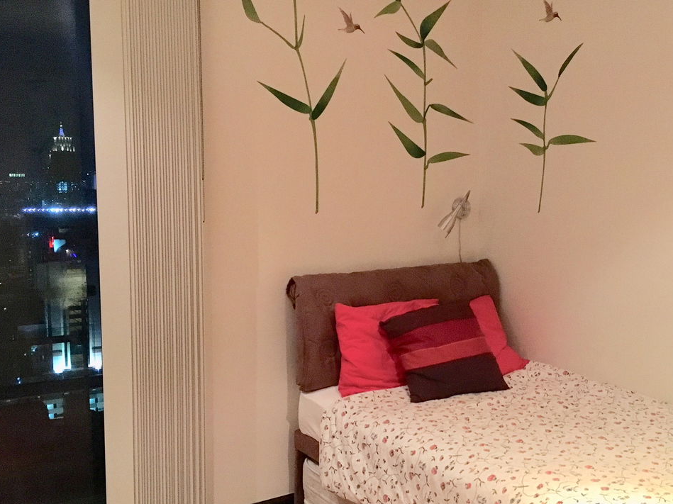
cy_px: 274
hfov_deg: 48.7
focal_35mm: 38
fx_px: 739
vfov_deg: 37.7
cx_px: 397
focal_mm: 4.15
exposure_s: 1/17
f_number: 2.2
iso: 320
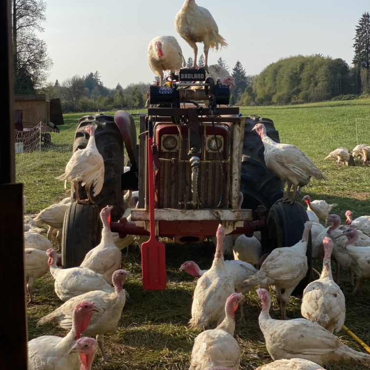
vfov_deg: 27.6
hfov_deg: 27.7
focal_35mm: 62
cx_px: 184
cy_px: 132
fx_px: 750
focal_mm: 6
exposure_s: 1/1597
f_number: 2
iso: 20
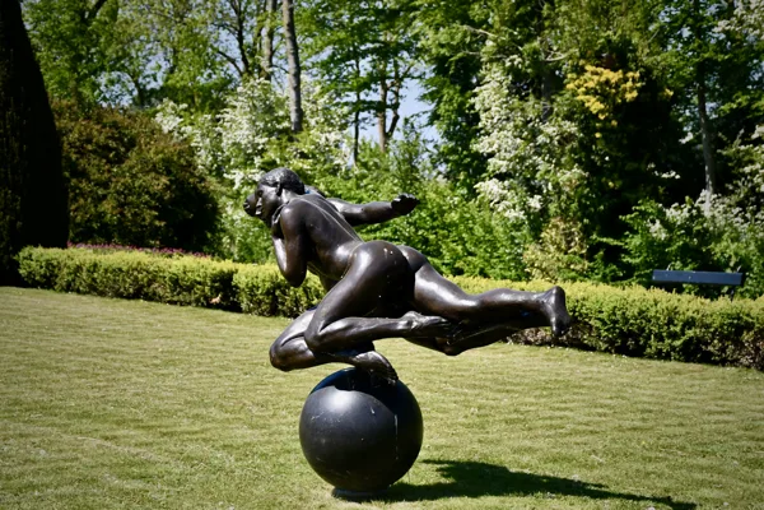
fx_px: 2037
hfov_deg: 21.2
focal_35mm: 96
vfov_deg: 14.3
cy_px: 255
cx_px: 382
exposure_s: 1/8000
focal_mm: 48
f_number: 5
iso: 800
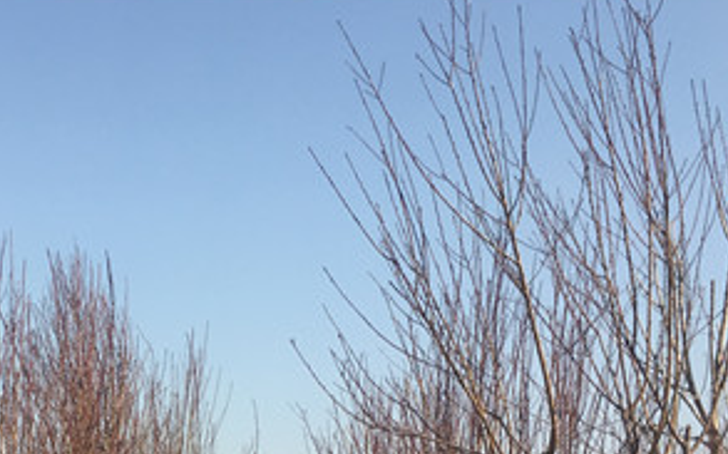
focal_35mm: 63
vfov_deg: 19.5
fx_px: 1250
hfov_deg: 31.5
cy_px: 541
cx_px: 124
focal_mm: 4.15
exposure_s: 1/1202
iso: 25
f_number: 2.2
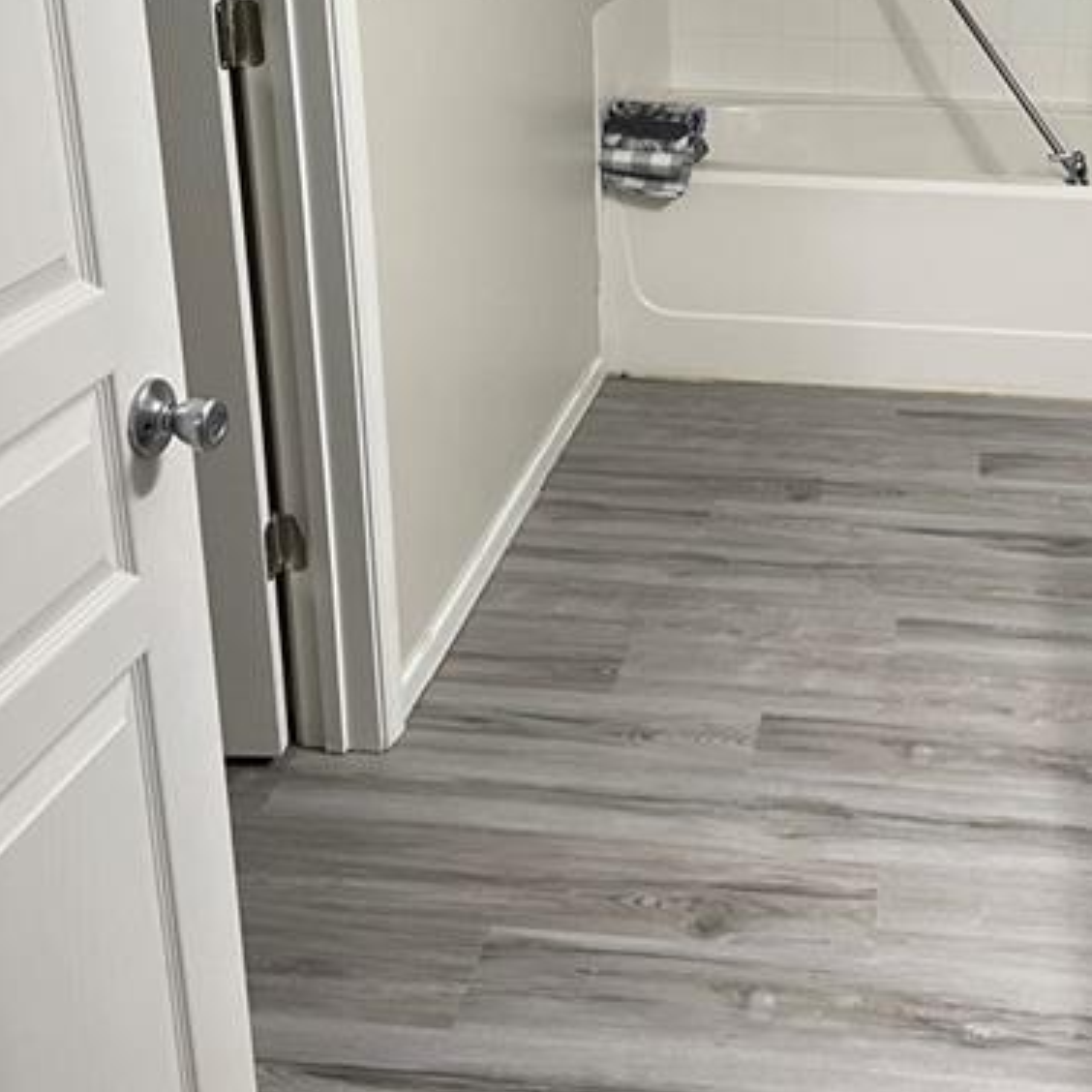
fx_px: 1677
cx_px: 784
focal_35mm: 47
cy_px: 258
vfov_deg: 35.2
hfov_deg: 35.5
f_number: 1.6
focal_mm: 4.2
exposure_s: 1/60
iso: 100
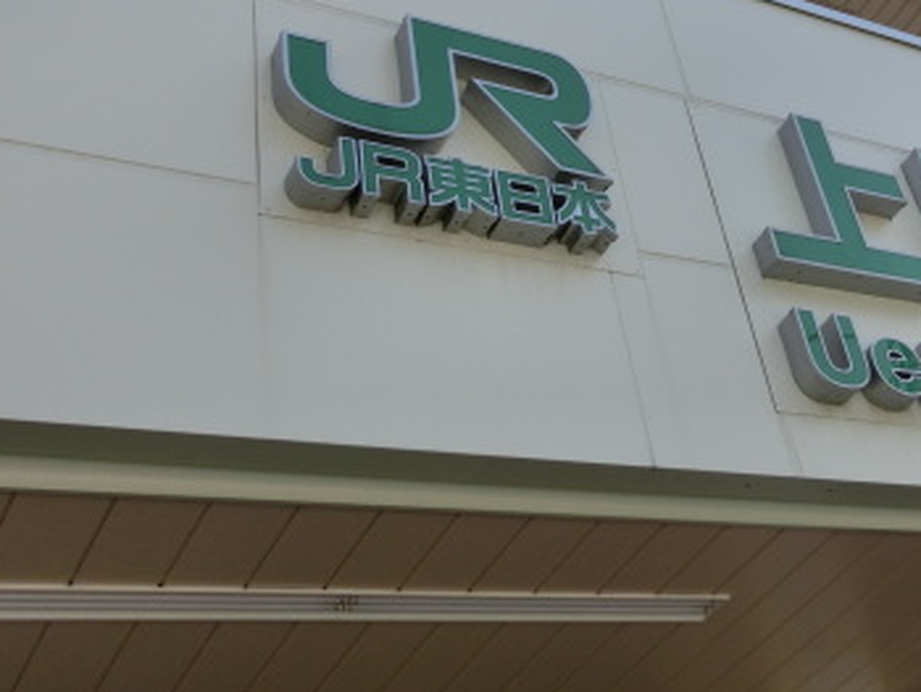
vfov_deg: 27.0
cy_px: 142
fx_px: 1411
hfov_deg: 34.4
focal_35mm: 53
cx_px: 805
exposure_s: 1/800
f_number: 3.7
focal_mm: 5.2
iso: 80
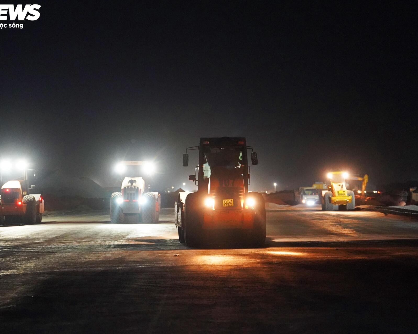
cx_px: 188
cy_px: 167
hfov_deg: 17.0
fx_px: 1398
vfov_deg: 13.6
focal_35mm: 113
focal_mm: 100
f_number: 2.8
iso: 12800
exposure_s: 1/60
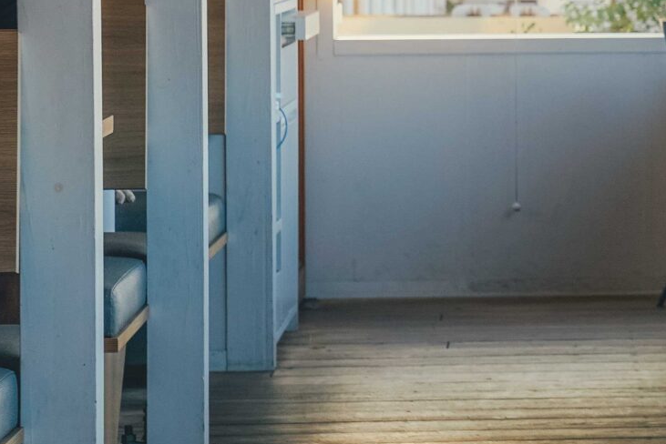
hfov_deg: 8.2
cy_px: 55
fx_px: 4534
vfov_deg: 5.6
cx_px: 1060
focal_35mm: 245
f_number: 6.3
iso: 160
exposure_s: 1/80
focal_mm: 70
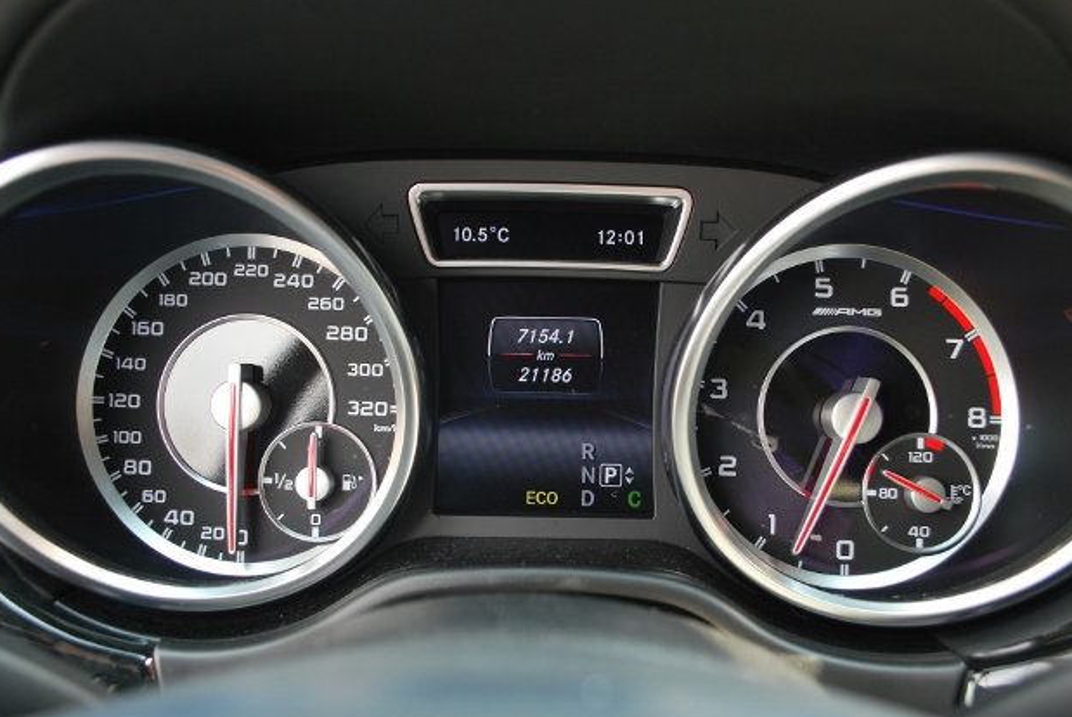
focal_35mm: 31
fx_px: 924
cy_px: 364
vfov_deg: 42.4
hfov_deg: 60.2
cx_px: 537
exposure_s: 1/60
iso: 200
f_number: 4
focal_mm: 20
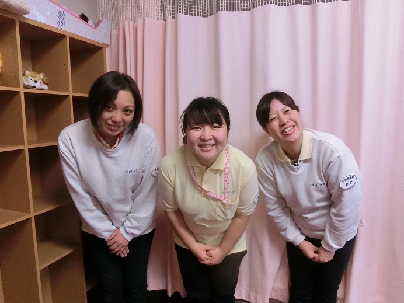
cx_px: 202
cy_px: 152
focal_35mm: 25
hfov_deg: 69.4
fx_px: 292
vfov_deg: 54.9
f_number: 3.5
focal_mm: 4.5
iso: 400
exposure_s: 1/40
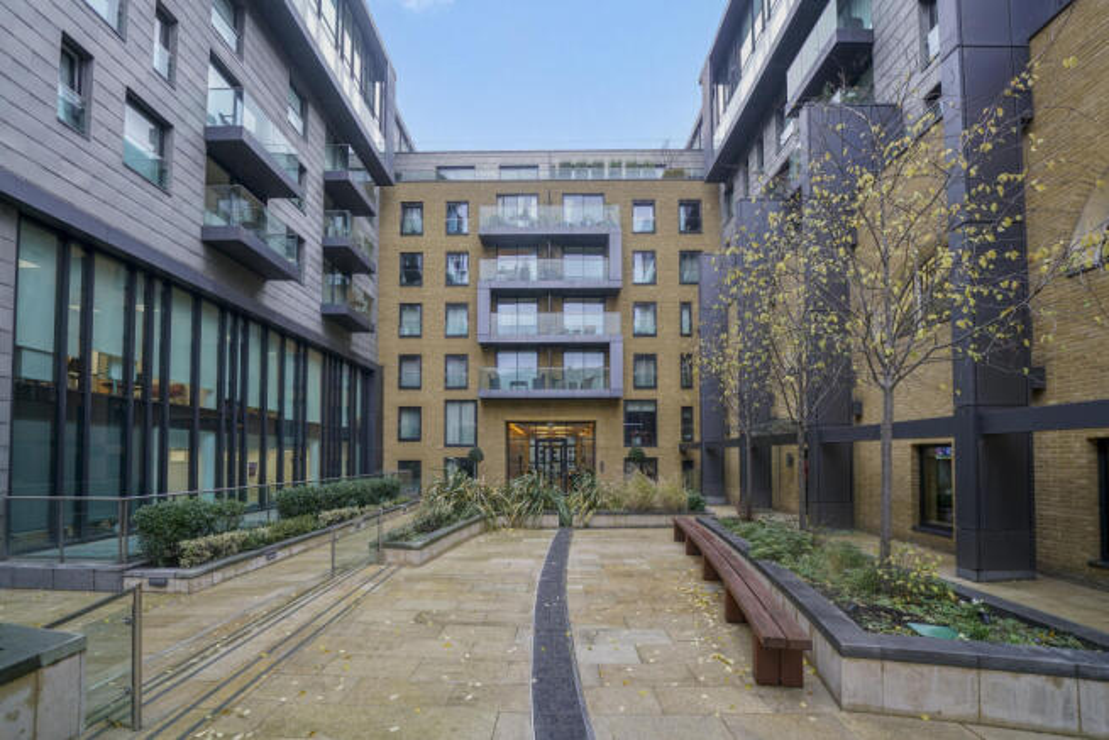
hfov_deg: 112.6
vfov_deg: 90.0
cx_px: 554
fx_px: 370
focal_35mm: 12
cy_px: 370
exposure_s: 1/80
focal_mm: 12
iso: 500
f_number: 4
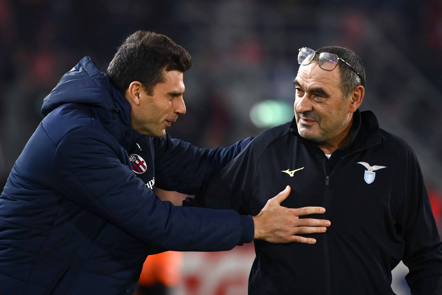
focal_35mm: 320
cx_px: 221
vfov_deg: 4.3
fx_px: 3929
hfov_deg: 6.4
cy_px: 148
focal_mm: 320
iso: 2000
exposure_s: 1/1000
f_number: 4
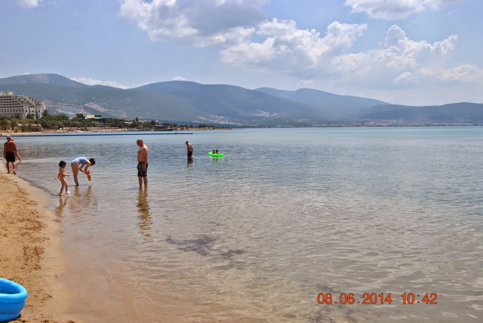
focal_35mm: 36
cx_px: 242
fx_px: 484
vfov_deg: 37.0
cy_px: 162
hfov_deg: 53.1
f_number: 9
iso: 100
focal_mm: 24
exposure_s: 1/320
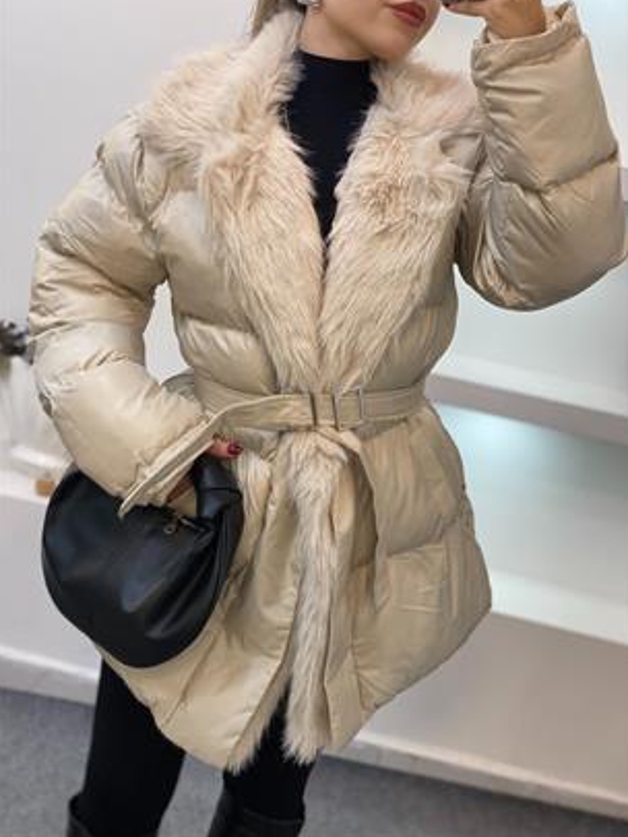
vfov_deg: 36.2
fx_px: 1281
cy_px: 412
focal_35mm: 53
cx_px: 316
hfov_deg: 27.5
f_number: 2
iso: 80
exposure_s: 1/100
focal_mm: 6
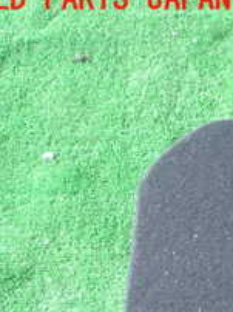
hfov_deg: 12.6
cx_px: 414
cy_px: 327
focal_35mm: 107
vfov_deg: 17.9
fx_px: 962
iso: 320
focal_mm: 6.37
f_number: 2.5
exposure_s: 1/40
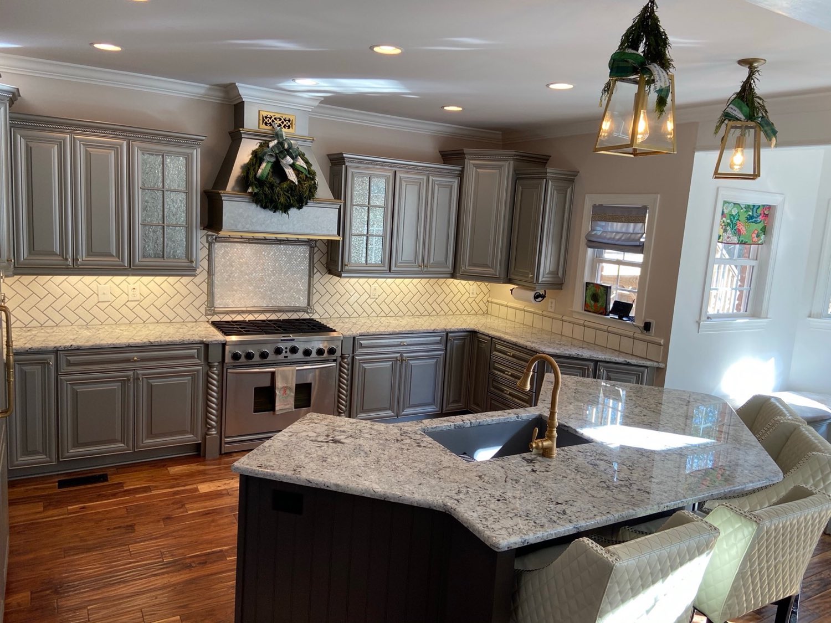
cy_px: 312
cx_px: 416
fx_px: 624
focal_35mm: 26
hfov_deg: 67.3
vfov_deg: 53.1
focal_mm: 4.25
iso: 64
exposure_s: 1/60
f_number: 1.8
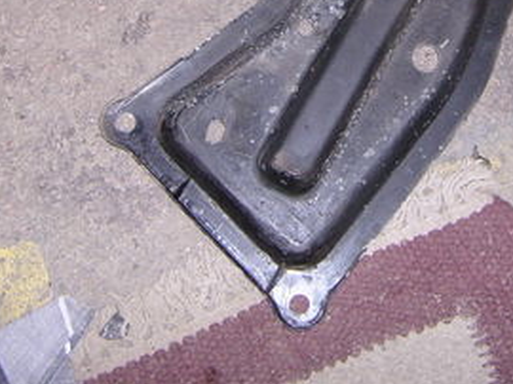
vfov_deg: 17.3
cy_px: -11
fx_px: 1229
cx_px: 287
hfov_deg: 23.6
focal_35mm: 83
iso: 100
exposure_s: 1/30
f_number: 2.8
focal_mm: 5.95
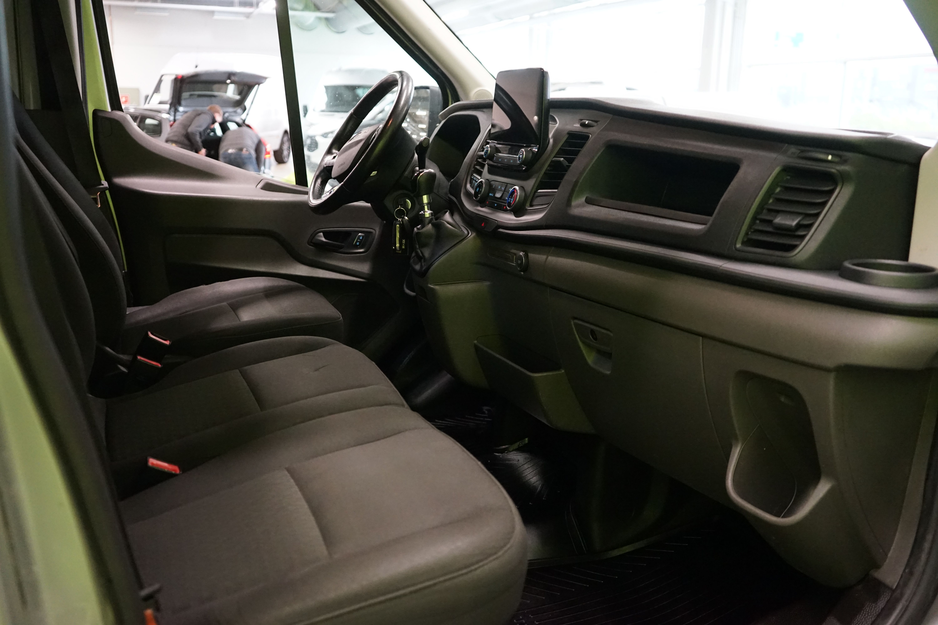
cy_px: 312
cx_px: 469
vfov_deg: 40.0
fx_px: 860
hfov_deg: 57.2
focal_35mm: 33
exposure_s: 1/160
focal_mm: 33
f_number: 4
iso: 5000
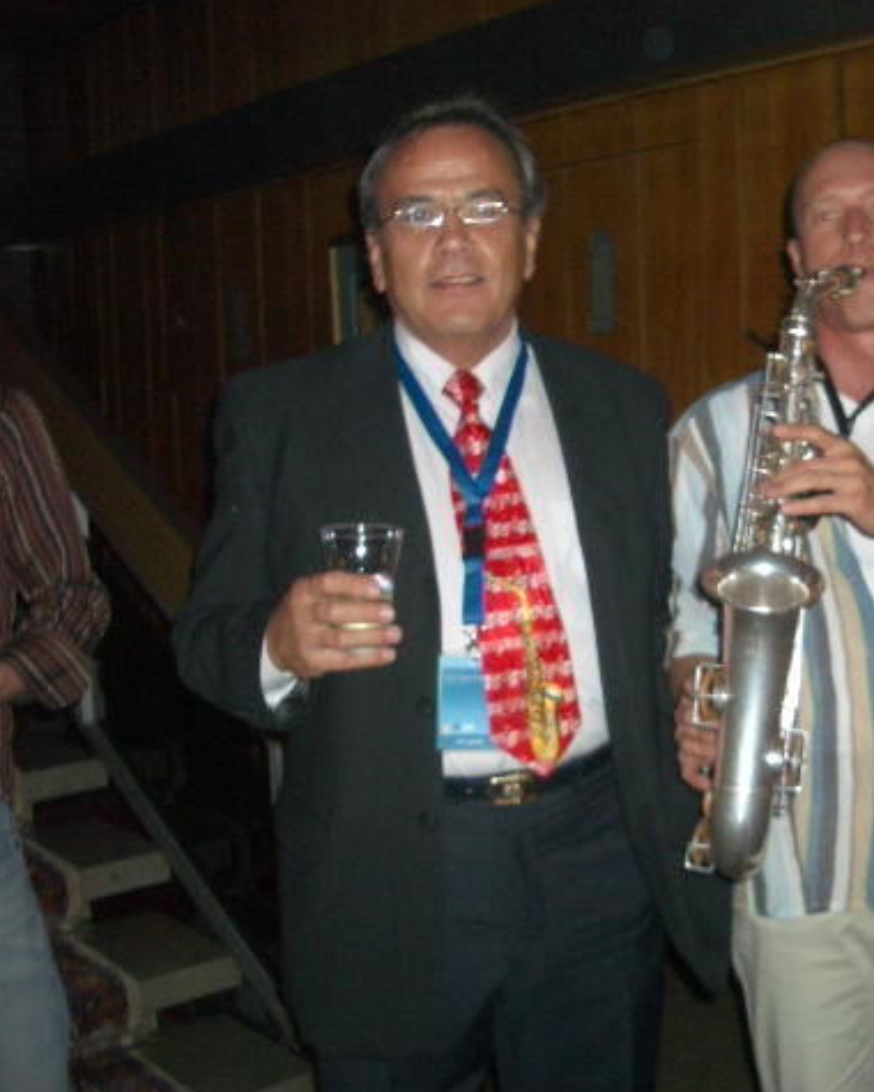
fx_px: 1487
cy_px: 547
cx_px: 656
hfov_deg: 32.1
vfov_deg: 40.3
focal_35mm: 46
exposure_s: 1/60
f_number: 2.6
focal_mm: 5.8
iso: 100
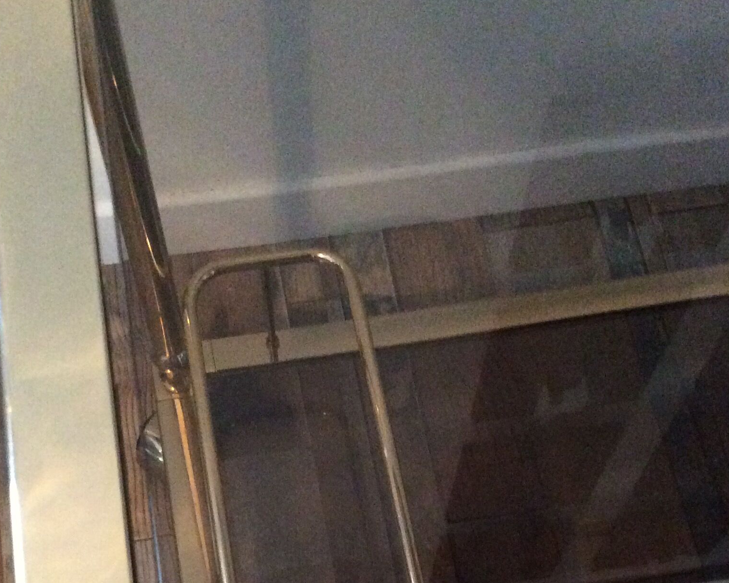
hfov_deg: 35.4
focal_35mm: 53
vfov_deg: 27.1
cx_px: 357
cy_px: 572
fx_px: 1144
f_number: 2.4
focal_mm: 3.3
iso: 500
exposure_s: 1/17
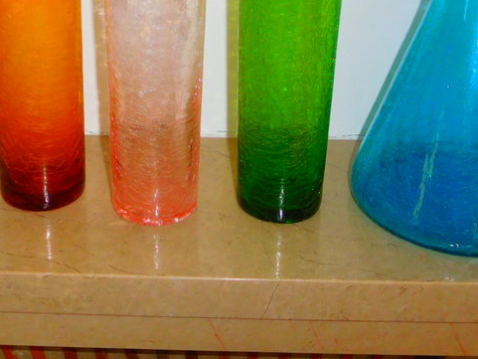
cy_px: 34
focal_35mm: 52
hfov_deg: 36.7
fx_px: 718
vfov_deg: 27.0
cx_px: 197
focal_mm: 4.5
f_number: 3.4
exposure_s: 1/30
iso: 200
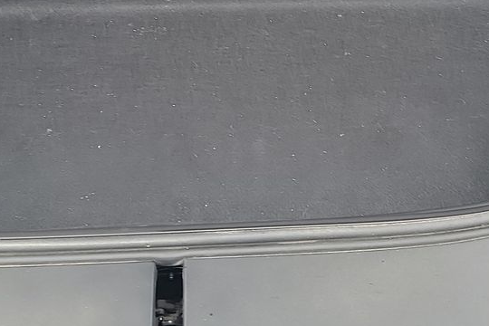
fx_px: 1005
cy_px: -69
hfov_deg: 27.3
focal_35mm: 74
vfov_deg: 17.5
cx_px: 299
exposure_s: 1/59
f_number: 1.8
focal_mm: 6.7
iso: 135
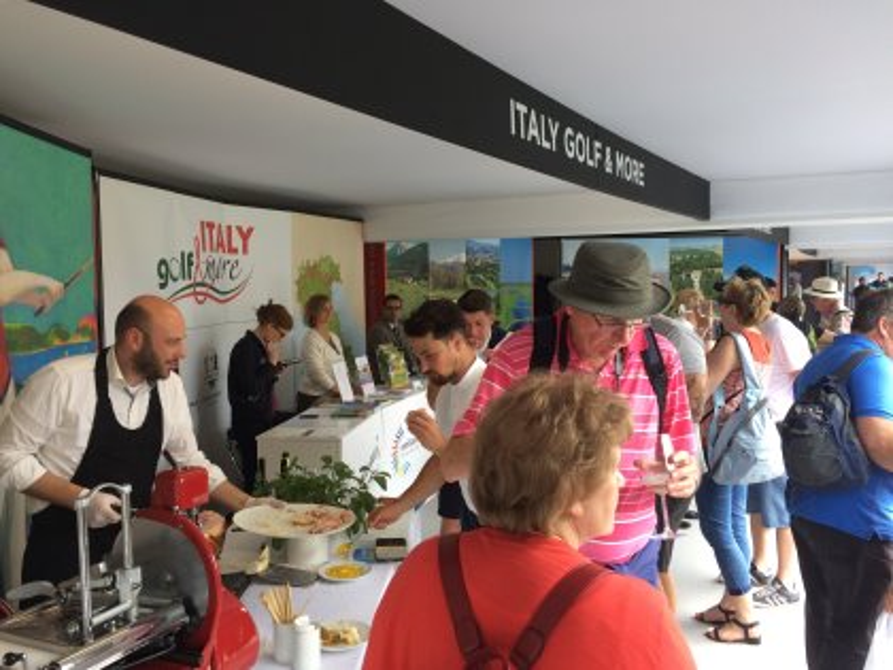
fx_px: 748
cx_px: 446
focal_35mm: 29
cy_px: 335
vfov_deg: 48.2
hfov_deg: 61.7
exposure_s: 1/100
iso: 40
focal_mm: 4.15
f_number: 2.2
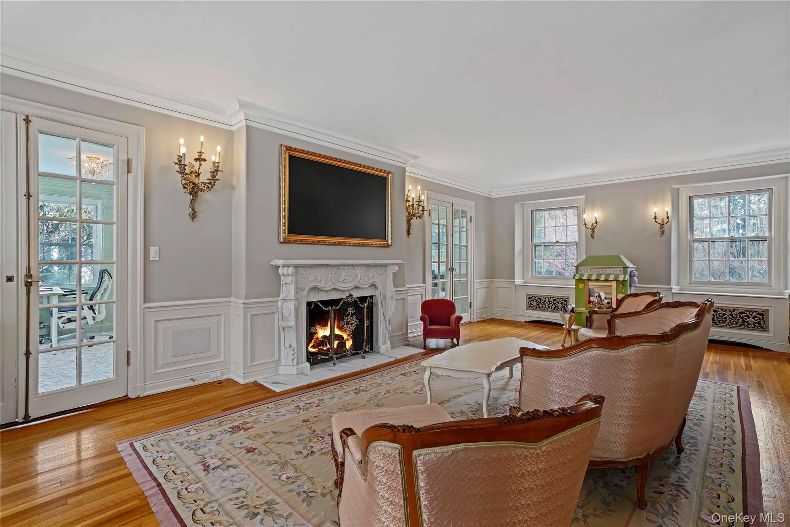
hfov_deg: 96.7
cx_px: 395
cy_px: 264
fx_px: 351
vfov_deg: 73.7
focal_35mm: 16
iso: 500
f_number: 8
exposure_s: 1/3
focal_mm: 16
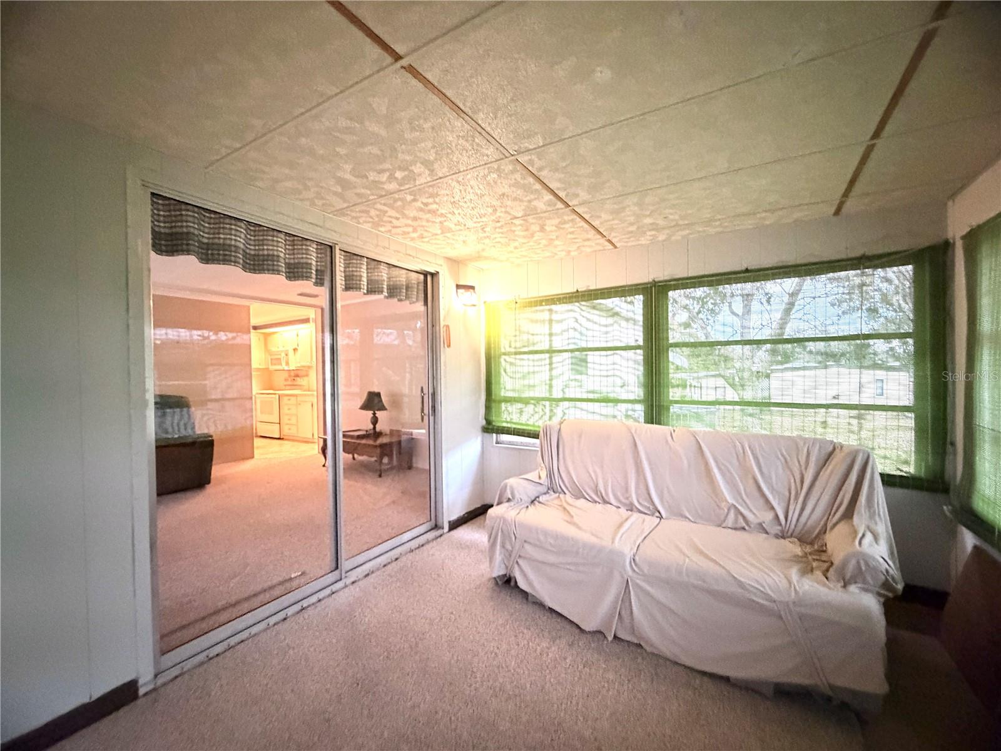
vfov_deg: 85.7
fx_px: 405
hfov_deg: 102.1
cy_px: 376
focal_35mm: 14
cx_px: 500
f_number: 2.2
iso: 1000
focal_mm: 2.22
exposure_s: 1/40
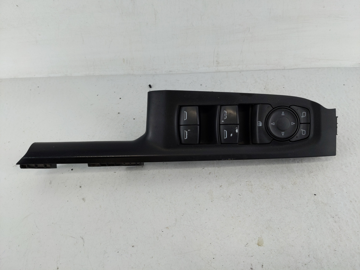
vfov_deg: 54.9
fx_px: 260
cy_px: 135
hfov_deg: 69.4
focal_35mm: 25
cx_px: 180
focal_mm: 4.38
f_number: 1.73
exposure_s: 1/125
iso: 61
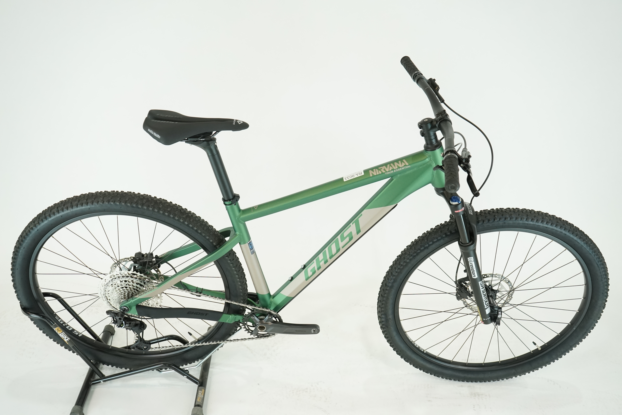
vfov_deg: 40.0
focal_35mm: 33
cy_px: 208
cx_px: 311
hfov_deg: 57.2
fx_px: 570
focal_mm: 33
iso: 1600
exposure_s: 1/200
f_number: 5.6
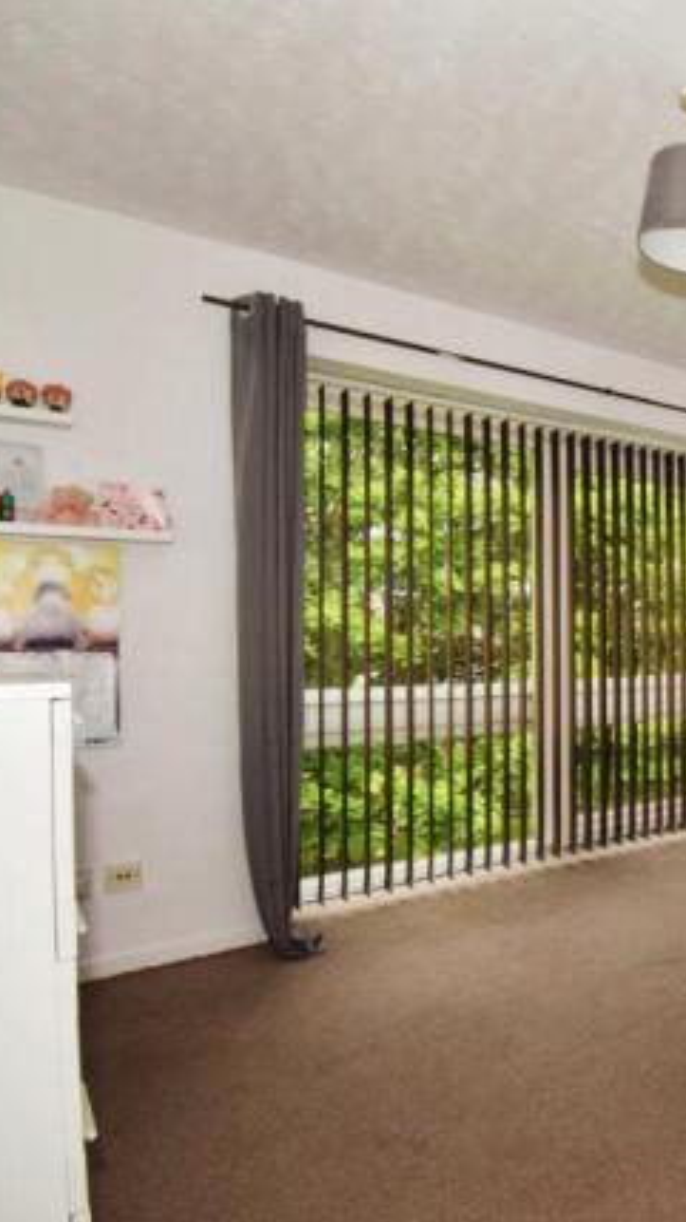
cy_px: 617
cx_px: 867
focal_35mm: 24
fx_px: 777
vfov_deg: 76.3
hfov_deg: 35.0
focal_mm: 10
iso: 1000
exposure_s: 1/60
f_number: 13
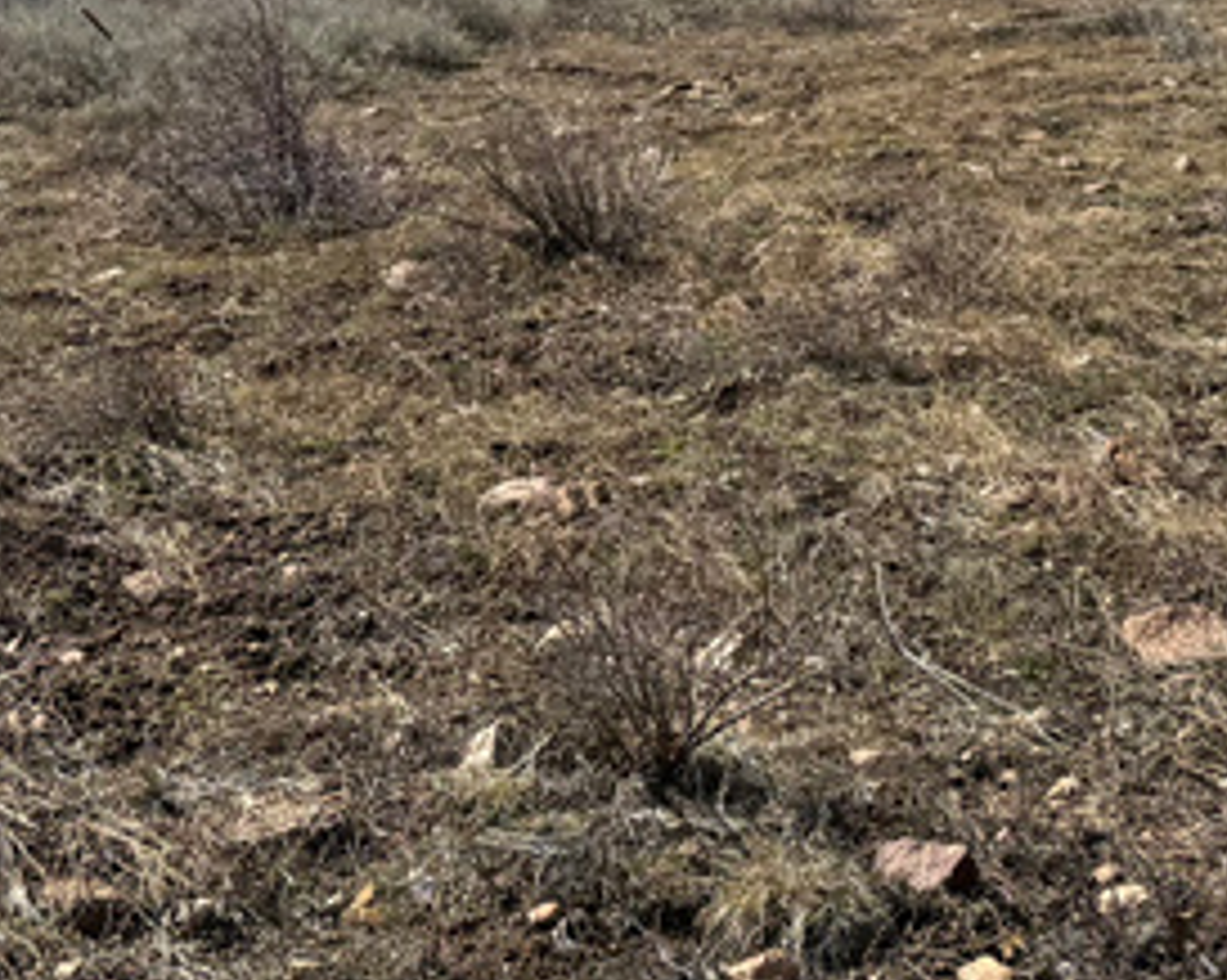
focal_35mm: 88
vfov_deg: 16.9
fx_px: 3193
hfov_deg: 21.7
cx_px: 494
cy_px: -81
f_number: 1.78
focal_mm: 6.76
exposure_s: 1/4405
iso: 80
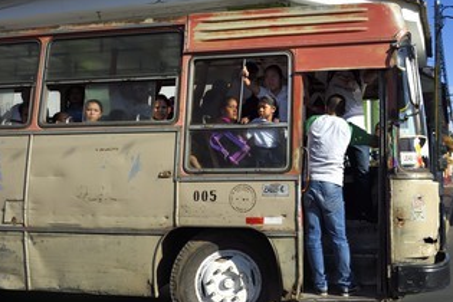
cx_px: 292
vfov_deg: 41.1
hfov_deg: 57.7
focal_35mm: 32
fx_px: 403
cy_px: 142
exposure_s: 1/320
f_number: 11
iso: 200
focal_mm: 24
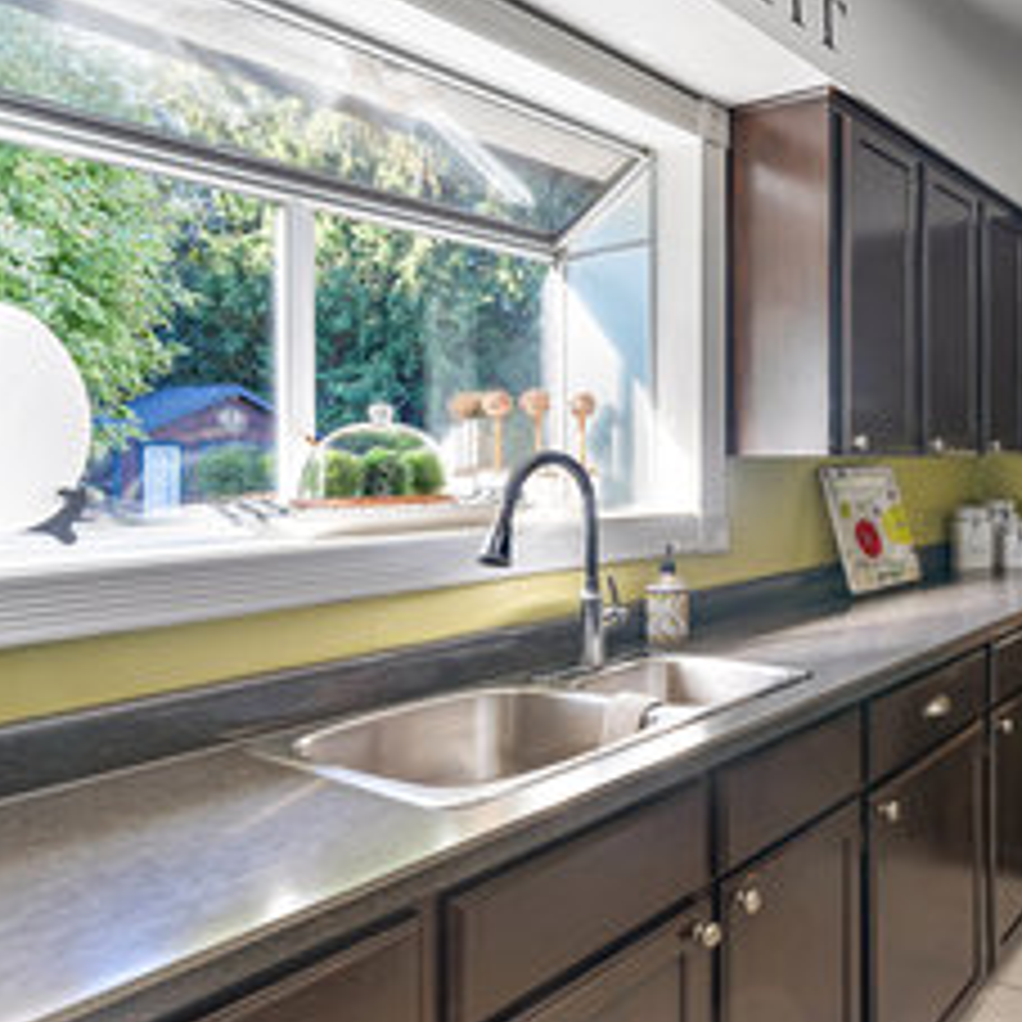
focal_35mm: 26
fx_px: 868
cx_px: 934
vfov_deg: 60.8
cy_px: 450
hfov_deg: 52.9
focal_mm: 16
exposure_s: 1/3
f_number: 7.1
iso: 400
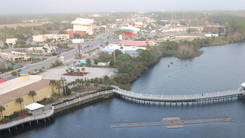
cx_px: 157
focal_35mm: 39
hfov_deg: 50.9
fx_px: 253
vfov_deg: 29.6
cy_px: 113
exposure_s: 1/125
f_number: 5.6
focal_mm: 16
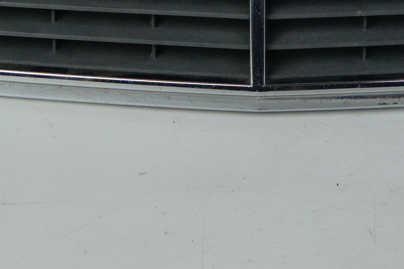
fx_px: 1627
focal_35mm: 145
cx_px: 263
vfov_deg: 9.2
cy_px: -141
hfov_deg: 14.1
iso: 200
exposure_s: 1/160
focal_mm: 34
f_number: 8
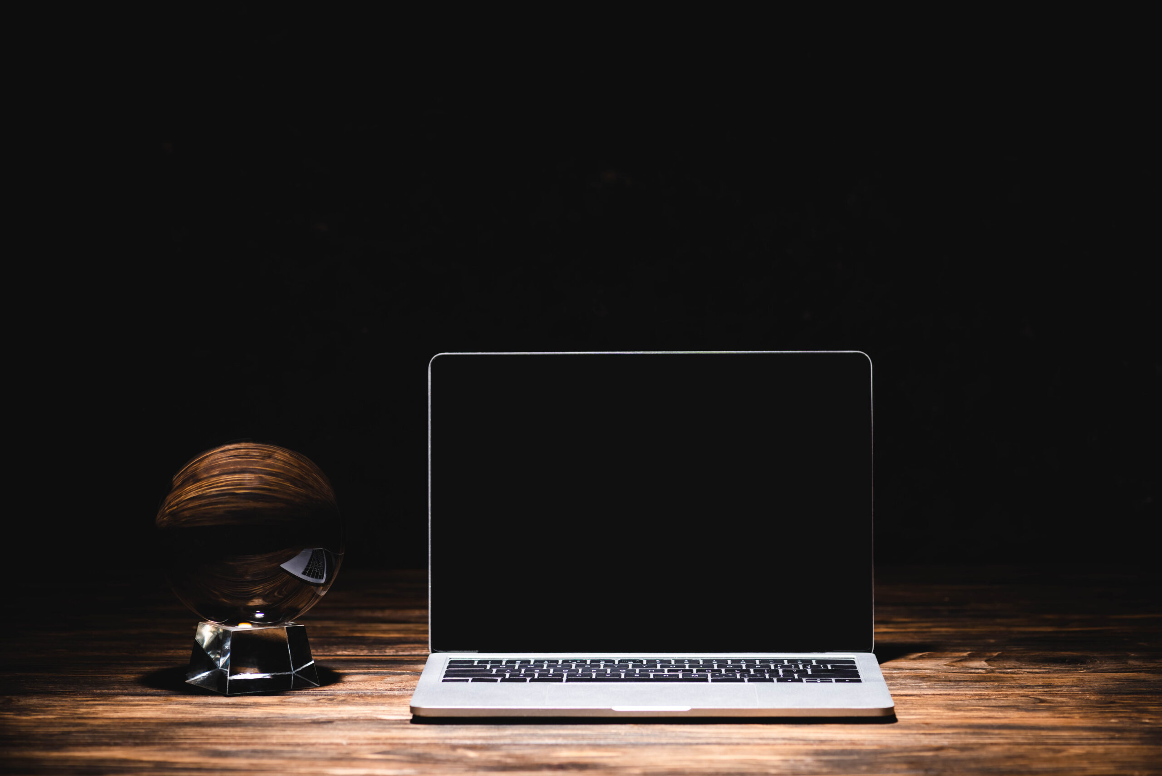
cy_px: 388
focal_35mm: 105
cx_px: 581
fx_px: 3390
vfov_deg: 13.1
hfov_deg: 19.4
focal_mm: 105
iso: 100
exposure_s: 1/200
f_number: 8
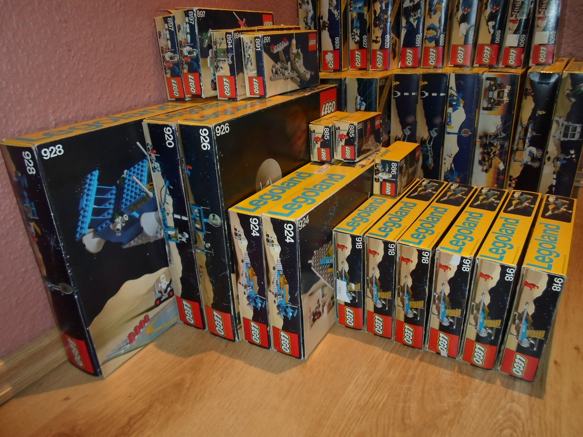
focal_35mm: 25
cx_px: 292
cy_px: 218
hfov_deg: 69.4
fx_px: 421
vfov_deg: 54.9
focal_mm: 4.5
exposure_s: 1/10
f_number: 2.5
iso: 400
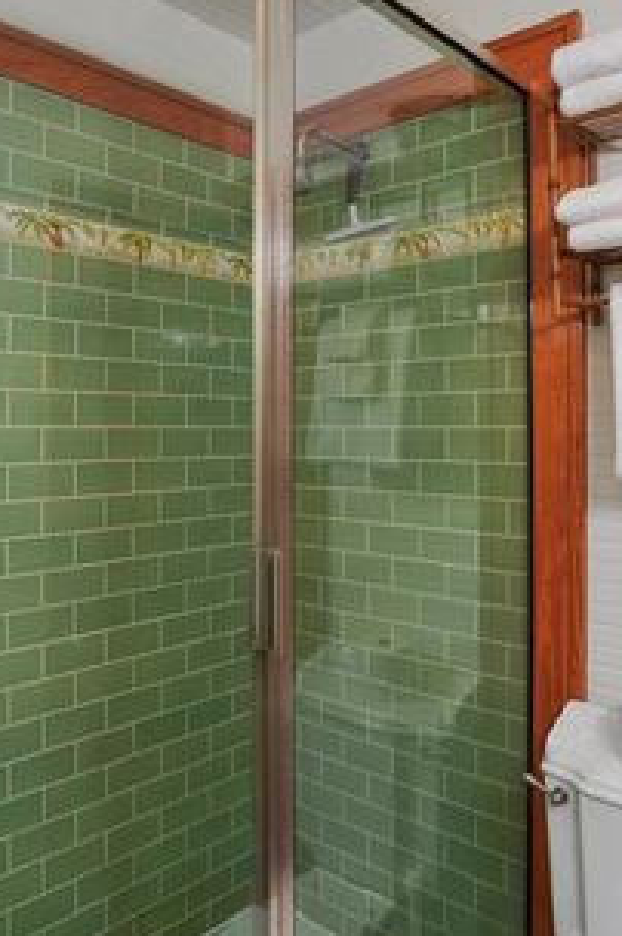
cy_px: 459
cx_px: 333
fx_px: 727
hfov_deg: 46.3
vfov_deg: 65.5
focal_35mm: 28
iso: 320
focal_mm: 16
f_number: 9
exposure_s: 1/4
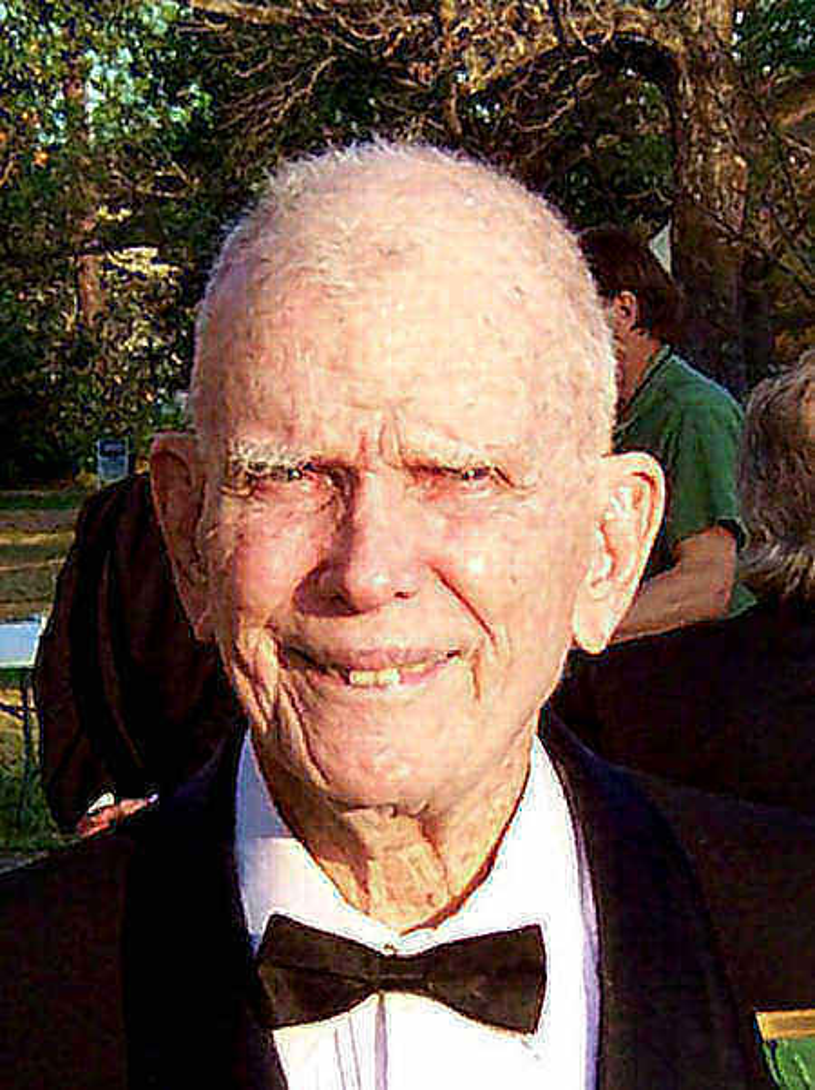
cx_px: 408
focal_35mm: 33
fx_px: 1038
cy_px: 545
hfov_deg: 42.9
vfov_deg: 55.4
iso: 80
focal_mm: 5.5
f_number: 3.4
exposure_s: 1/350
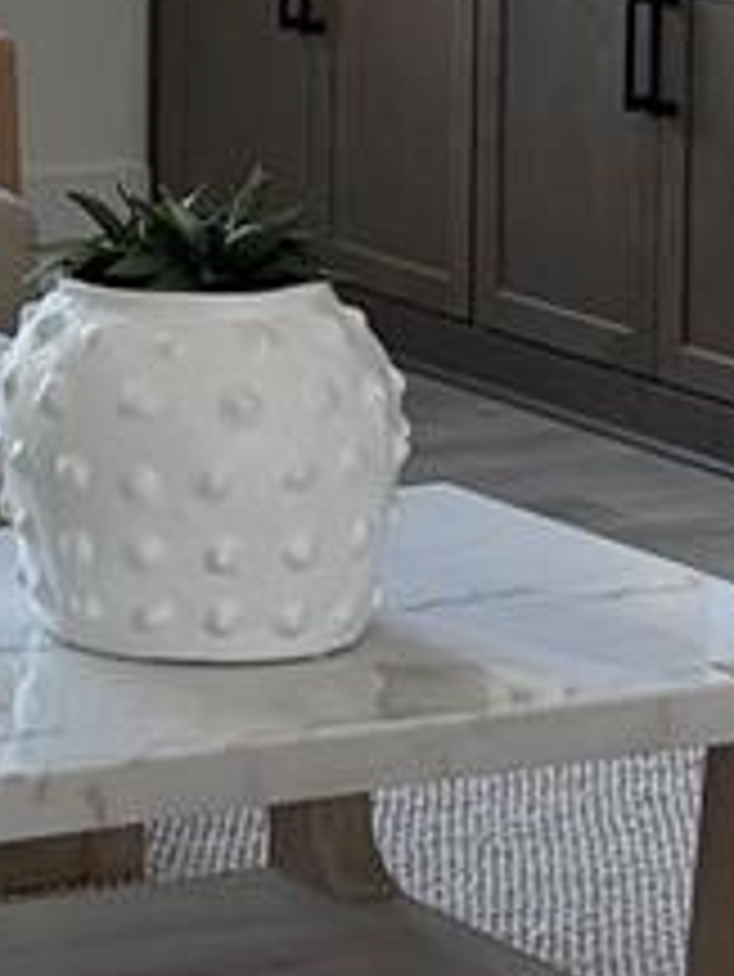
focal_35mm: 184
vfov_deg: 10.6
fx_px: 5197
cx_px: -351
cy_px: -103
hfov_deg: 7.9
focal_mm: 5.96
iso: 80
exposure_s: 1/121
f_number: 1.6
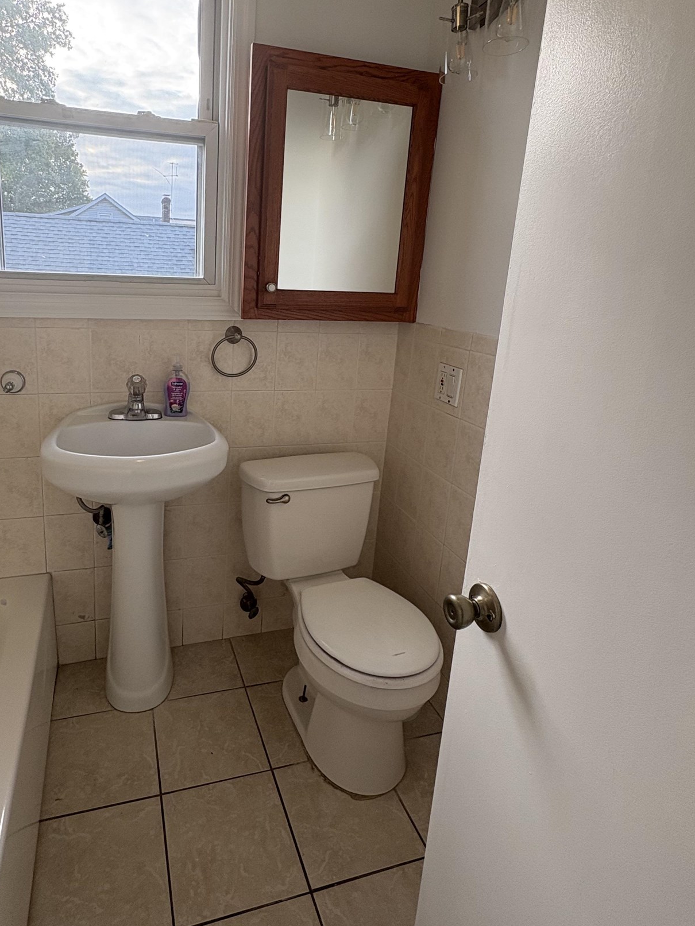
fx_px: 535
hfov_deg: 64.8
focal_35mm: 20
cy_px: 392
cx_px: 253
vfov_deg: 81.2
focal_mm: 2.22
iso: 80
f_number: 2.2
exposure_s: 1/131
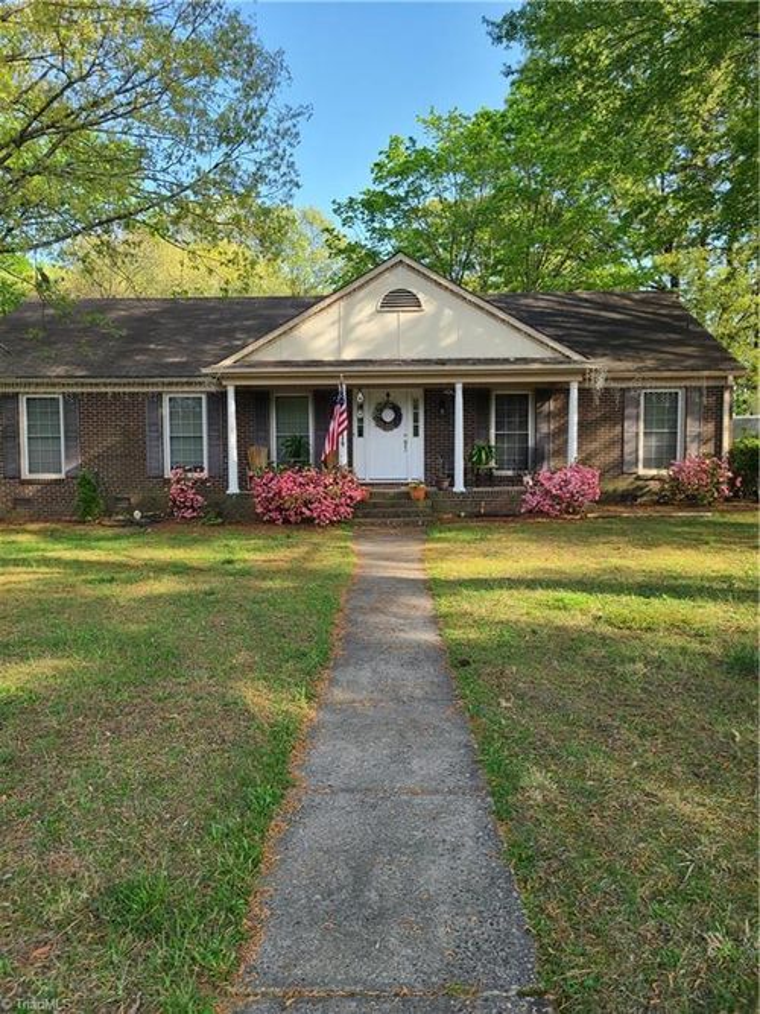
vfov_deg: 67.3
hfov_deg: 53.0
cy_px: 507
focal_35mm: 26
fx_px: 761
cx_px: 380
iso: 40
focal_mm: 5.4
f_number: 1.8
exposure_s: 1/583
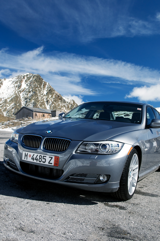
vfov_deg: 55.2
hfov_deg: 38.3
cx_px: 80
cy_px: 120
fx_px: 231
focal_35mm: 34
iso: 200
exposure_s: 1/250
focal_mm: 23
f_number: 7.1
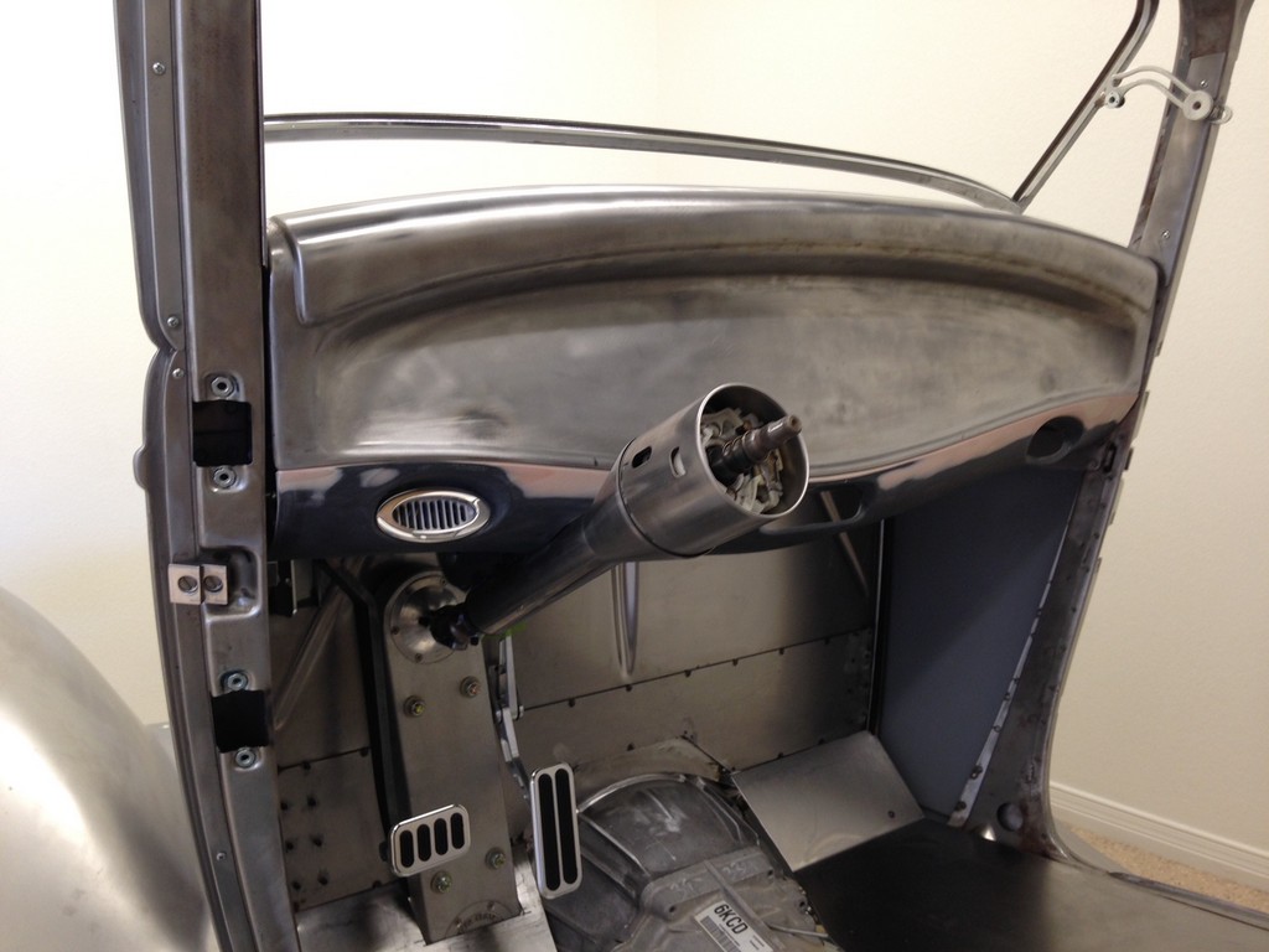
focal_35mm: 33
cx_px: 634
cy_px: 476
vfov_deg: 42.9
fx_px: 1210
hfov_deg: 55.4
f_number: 2.4
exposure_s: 1/20
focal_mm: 4.12
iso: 50
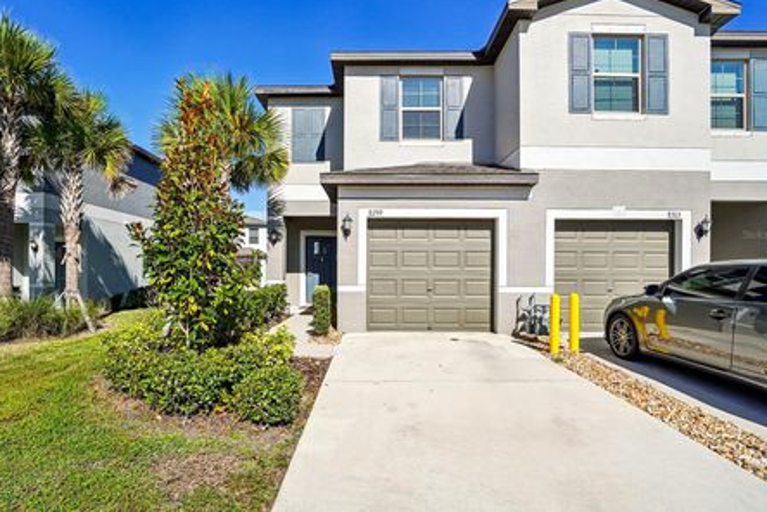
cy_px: 234
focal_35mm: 19
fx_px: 395
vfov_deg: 65.7
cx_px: 359
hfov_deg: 88.1
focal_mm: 11
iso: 100
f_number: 8
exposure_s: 1/500
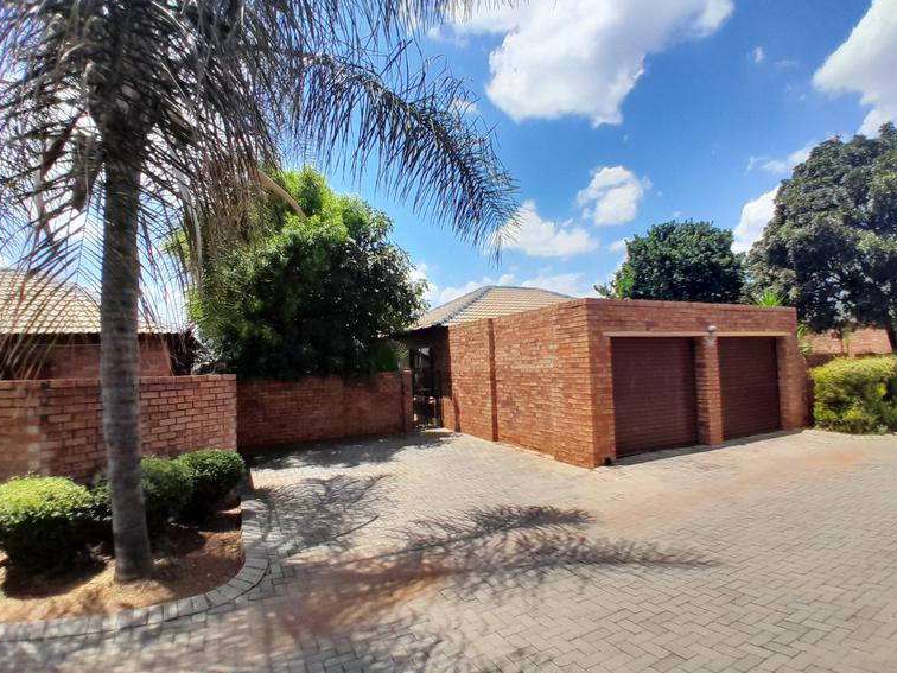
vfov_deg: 71.6
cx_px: 464
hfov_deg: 87.7
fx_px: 466
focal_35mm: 18
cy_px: 335
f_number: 2.2
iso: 40
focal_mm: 1.46
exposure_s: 1/1381
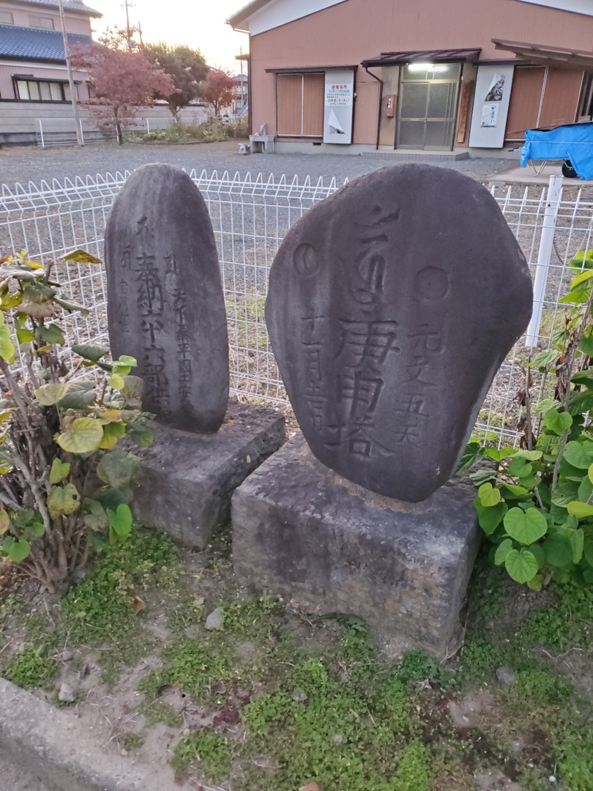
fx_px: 594
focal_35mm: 26
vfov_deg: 67.3
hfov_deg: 53.1
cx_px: 296
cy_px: 396
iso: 640
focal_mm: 4.3
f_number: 1.5
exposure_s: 1/20
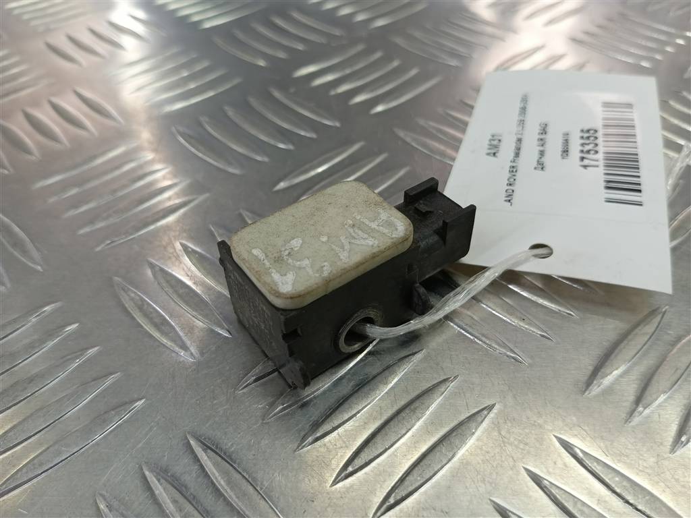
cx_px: 346
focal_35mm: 27
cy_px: 259
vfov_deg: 51.4
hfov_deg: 65.3
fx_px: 539
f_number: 1.6
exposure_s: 1/100
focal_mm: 4.11
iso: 150
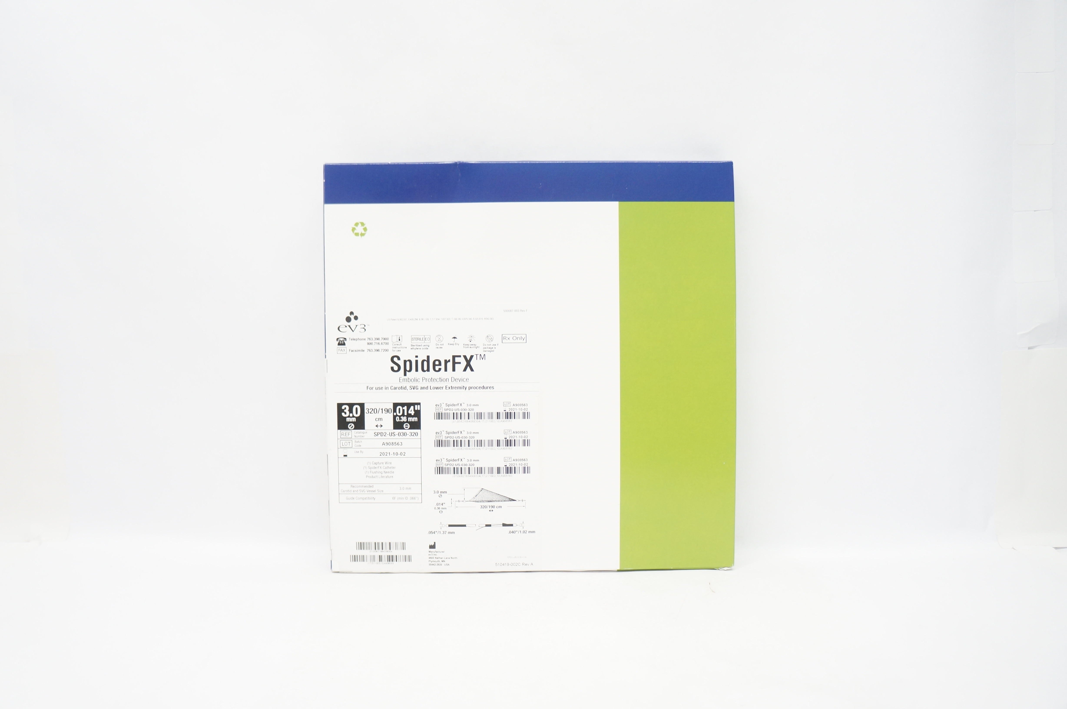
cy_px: 354
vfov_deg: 47.8
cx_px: 534
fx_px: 799
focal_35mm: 27
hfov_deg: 67.4
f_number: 3.5
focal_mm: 18
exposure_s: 1/80
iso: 400
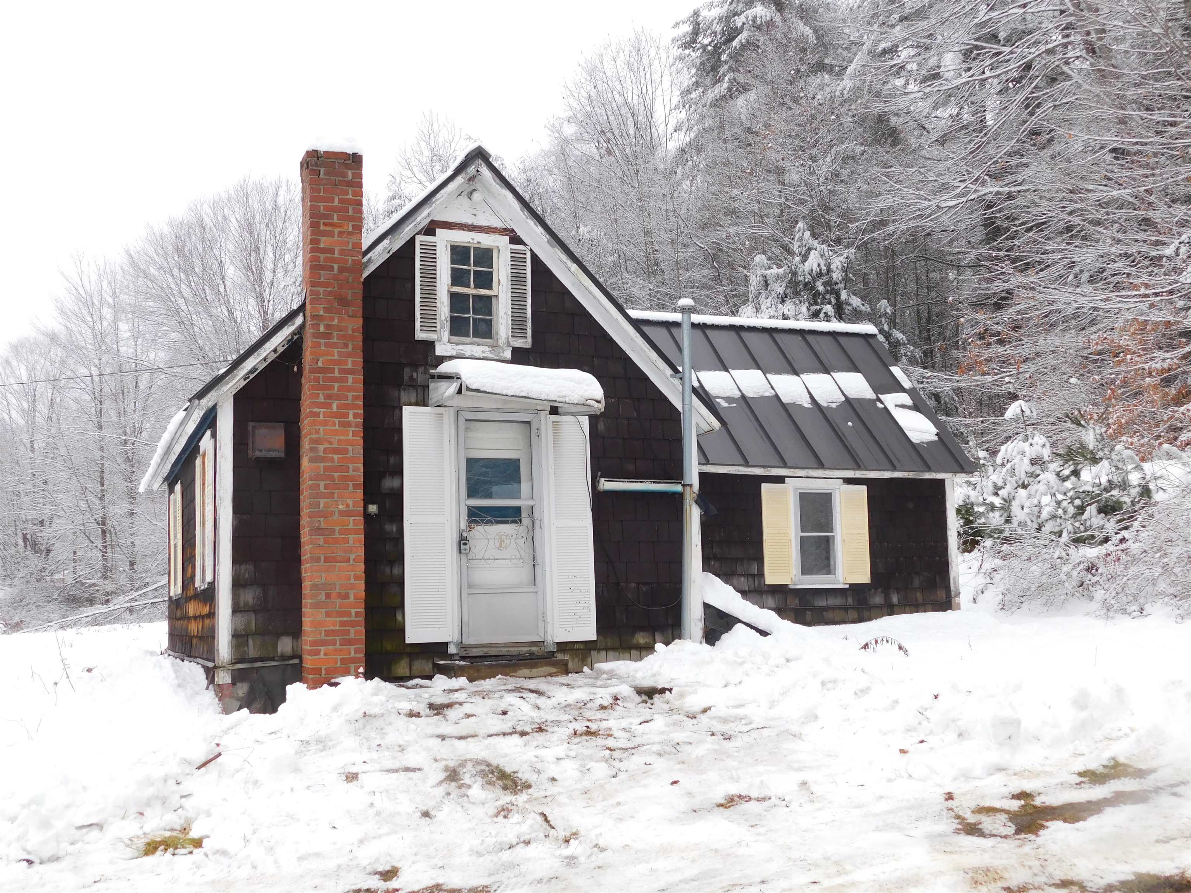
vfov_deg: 39.7
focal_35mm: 36
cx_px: 596
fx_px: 1239
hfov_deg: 51.4
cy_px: 446
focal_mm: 6.3
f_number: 3.5
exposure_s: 1/125
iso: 125
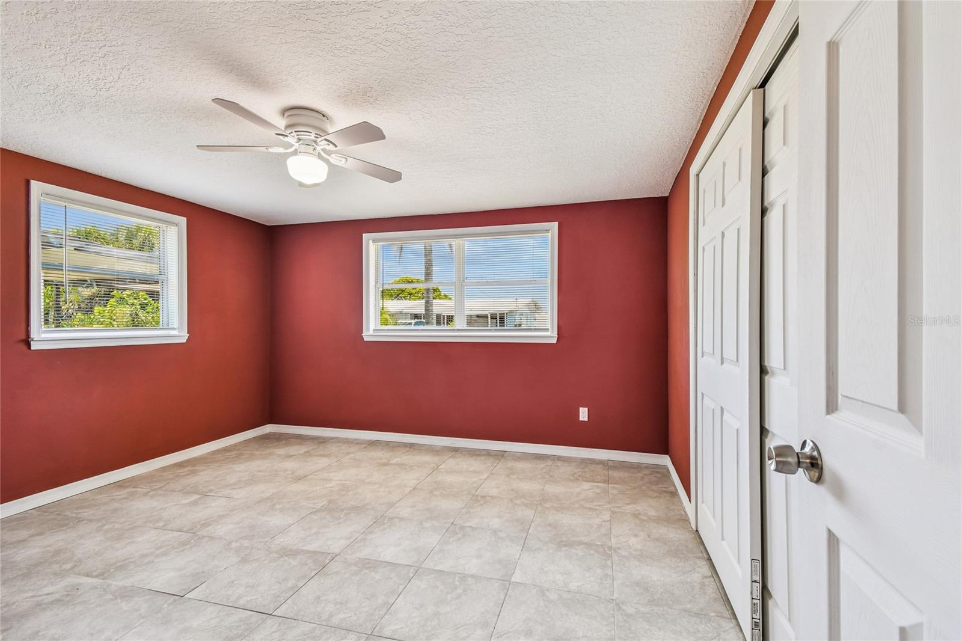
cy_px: 320
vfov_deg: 77.3
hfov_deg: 100.4
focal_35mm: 15
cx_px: 481
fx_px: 401
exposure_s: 1/6
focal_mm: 10
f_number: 7.1
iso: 100
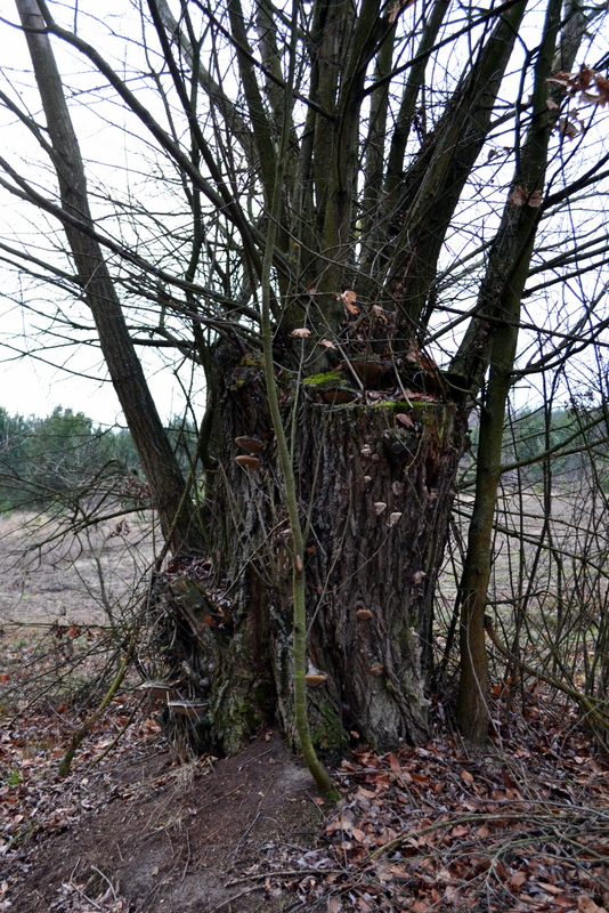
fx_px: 989
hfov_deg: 34.2
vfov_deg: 49.5
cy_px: 456
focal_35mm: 39
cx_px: 304
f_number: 5.6
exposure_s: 1/60
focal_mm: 26
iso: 800
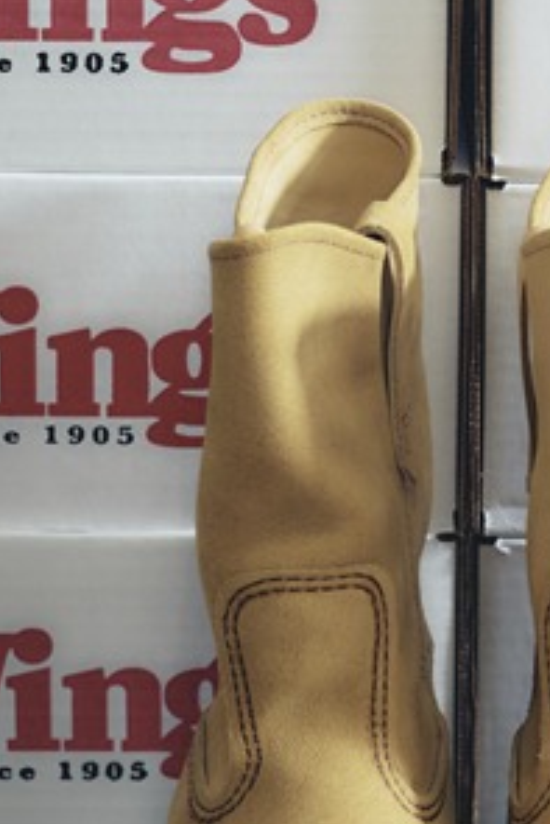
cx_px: 475
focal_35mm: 178
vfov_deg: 11.5
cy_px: 59
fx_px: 4074
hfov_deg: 7.7
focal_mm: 50
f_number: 6.3
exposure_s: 1/125
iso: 400
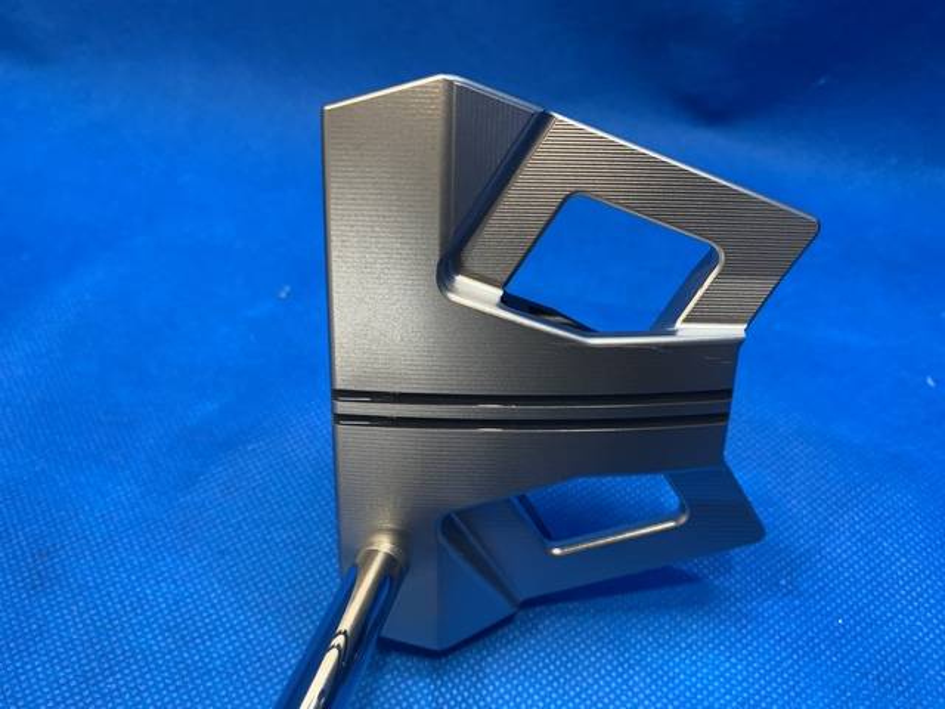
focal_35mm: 26
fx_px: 710
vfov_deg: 53.1
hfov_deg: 67.3
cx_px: 472
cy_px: 354
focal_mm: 4.25
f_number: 1.8
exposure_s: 1/60
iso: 100
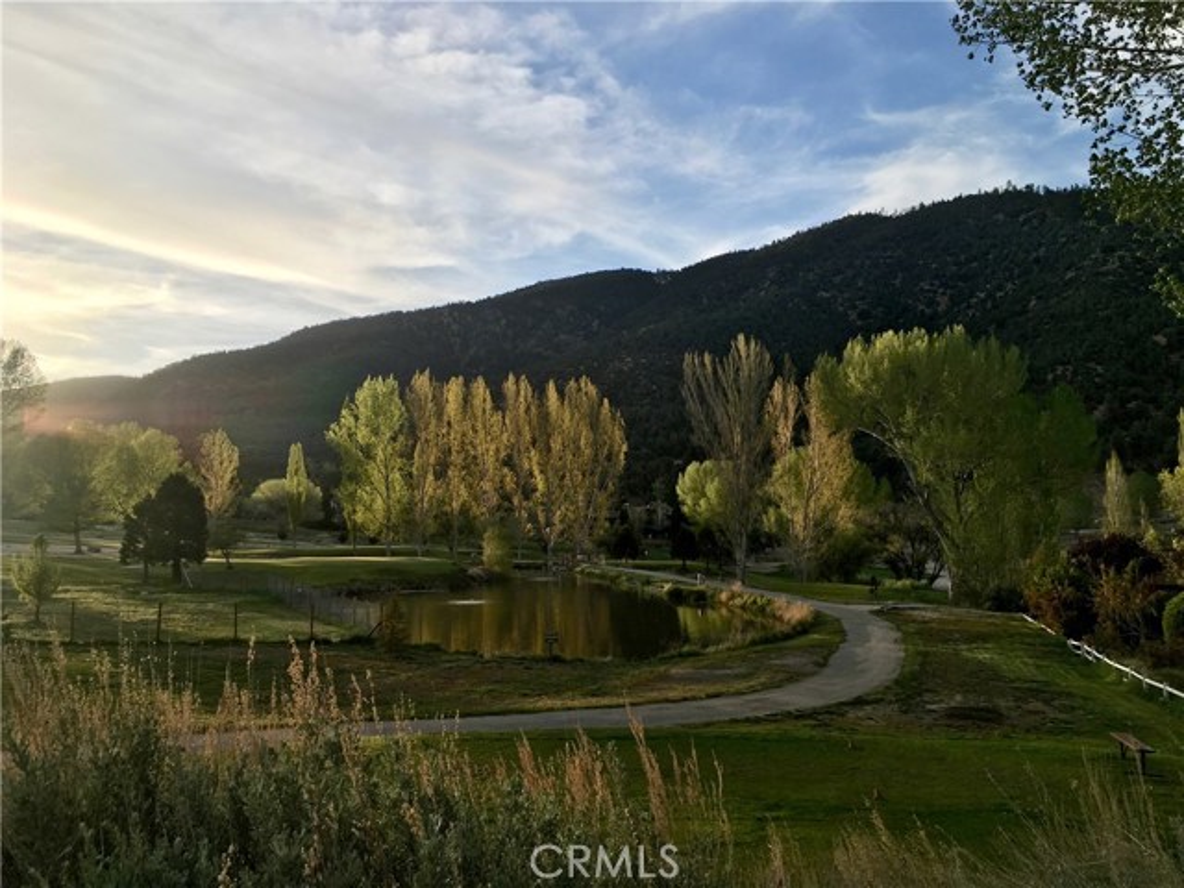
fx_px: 992
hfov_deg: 61.7
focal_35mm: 29
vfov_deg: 48.2
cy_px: 444
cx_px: 592
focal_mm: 4.15
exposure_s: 1/1054
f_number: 2.2
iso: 25
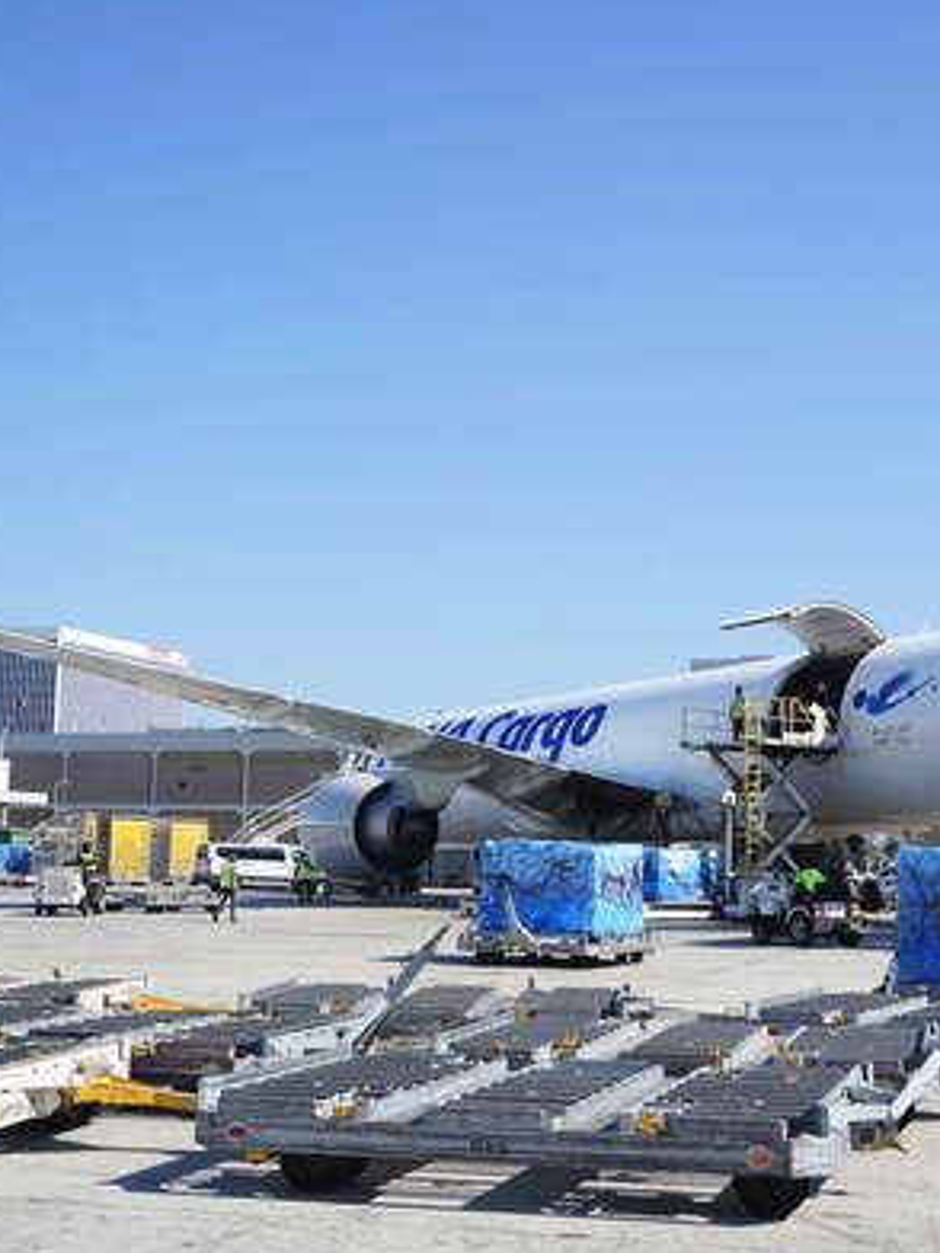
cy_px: 630
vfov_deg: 36.2
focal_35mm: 53
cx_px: 579
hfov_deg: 27.4
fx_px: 1919
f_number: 4.5
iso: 100
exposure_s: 1/800
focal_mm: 36
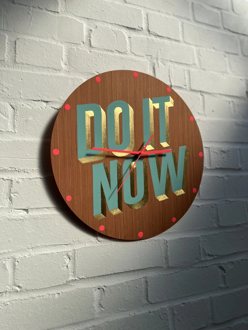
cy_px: 165
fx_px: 248
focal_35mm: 26
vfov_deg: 67.3
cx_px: 124
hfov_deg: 53.1
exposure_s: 1/4831
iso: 50
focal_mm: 5.7
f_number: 1.5
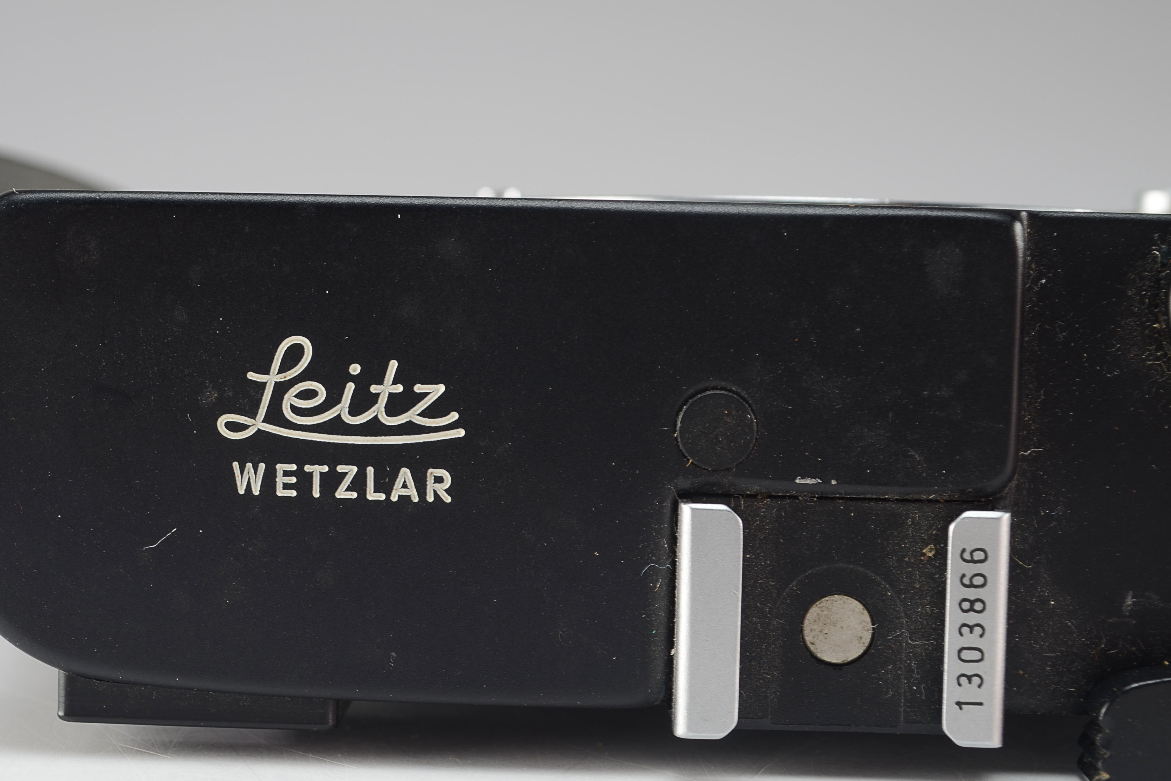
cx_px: 488
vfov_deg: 17.9
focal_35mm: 76
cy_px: 374
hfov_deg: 26.6
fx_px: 2472
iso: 100
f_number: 9
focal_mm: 38
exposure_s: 1/80
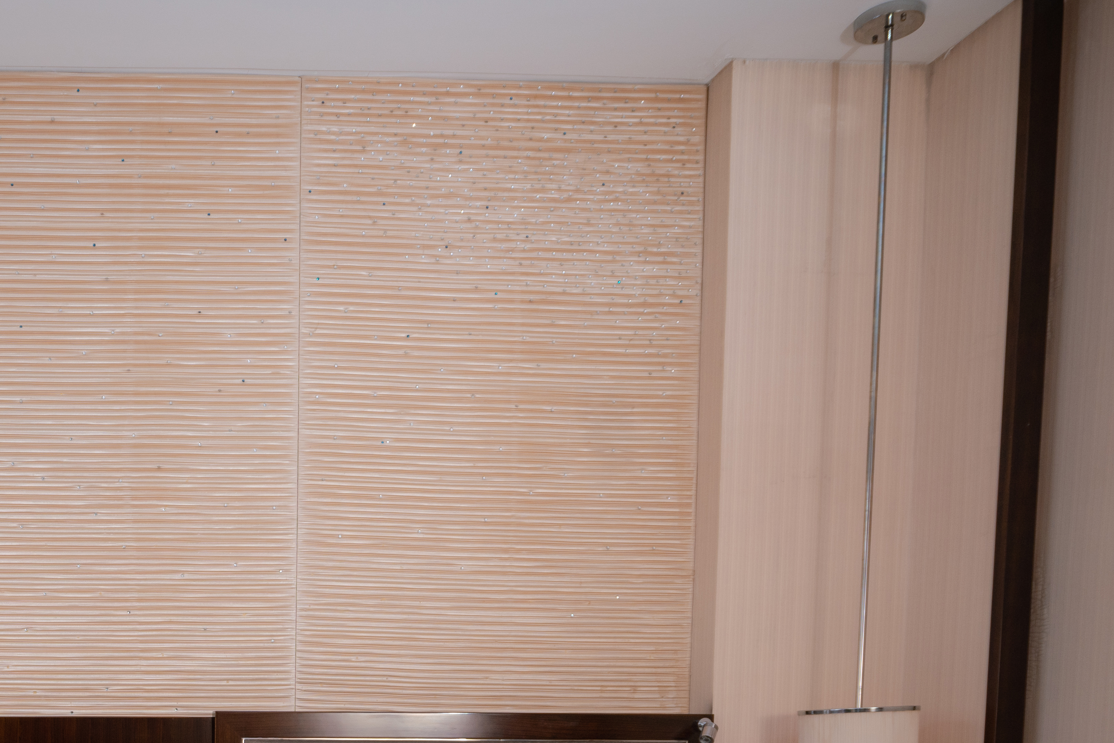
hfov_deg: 45.4
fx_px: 1176
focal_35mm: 38
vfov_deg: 30.2
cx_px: 88
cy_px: 880
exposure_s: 1/125
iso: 200
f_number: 4
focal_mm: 16
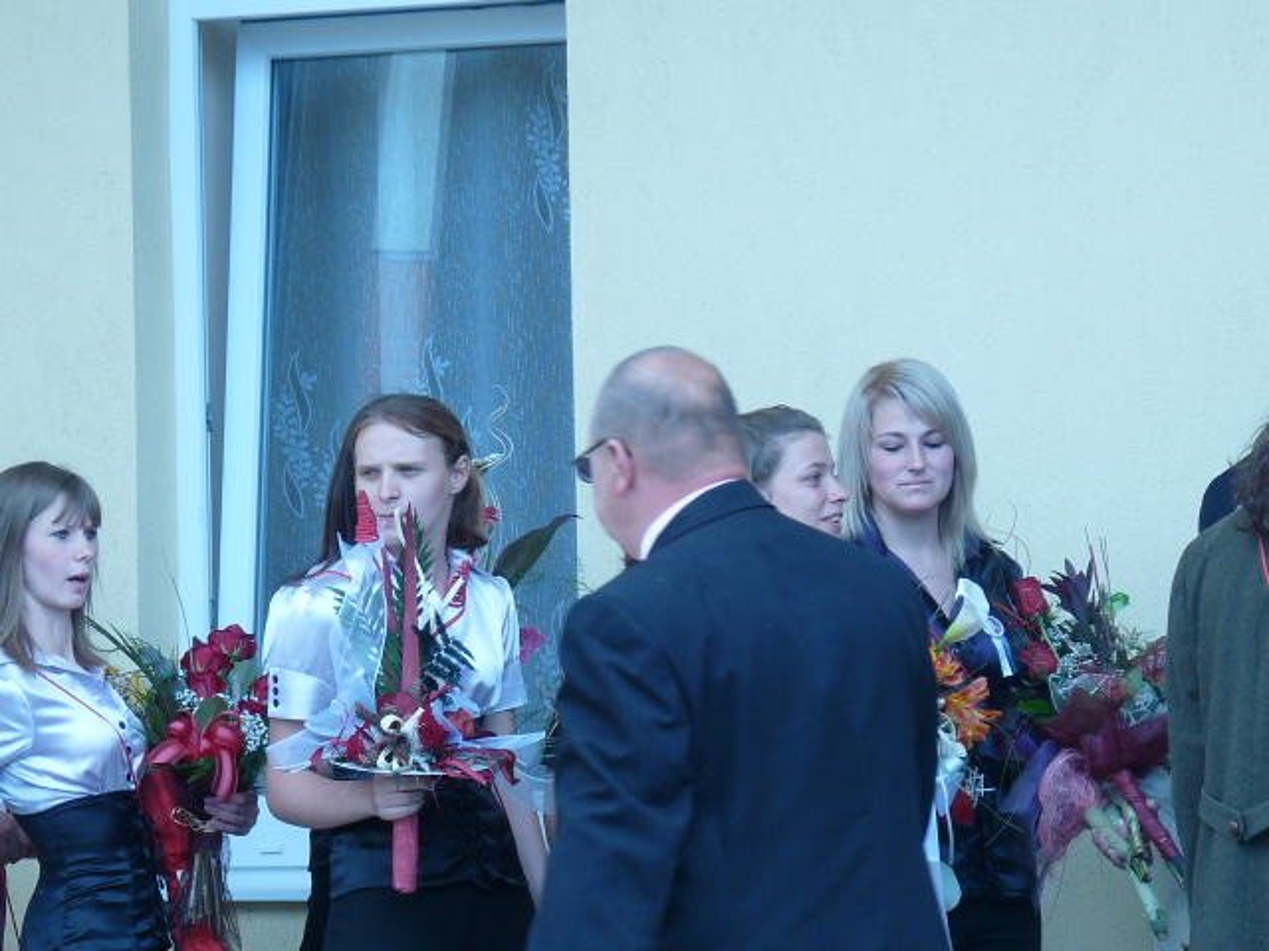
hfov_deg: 7.9
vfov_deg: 5.9
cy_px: 476
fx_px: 9238
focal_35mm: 252
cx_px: 634
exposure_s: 1/100
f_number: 4
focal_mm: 25.2
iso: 100
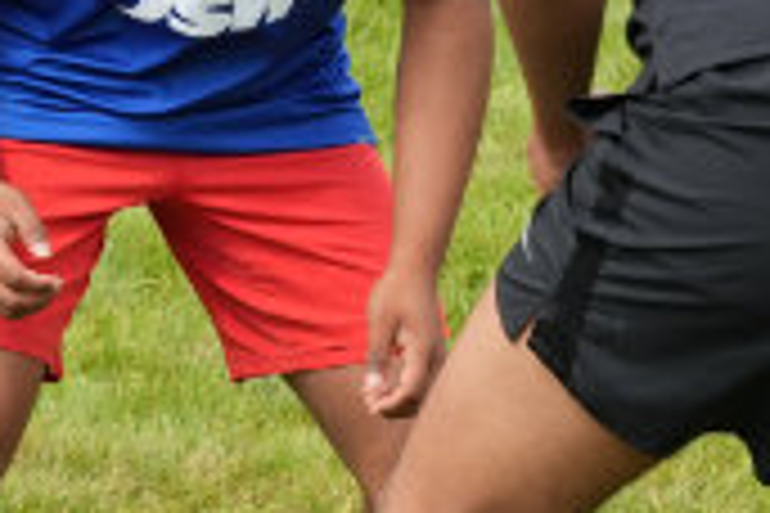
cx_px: 234
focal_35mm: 253
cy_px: -133
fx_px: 5419
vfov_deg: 5.4
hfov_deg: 8.1
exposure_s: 1/800
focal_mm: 42.4
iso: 250
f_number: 5
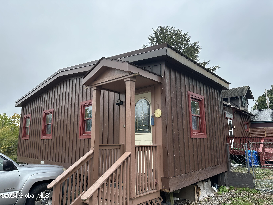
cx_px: 136
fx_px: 189
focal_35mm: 24
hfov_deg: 71.6
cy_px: 102
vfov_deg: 56.8
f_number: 1.78
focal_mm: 6.86
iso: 80
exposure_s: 1/1241
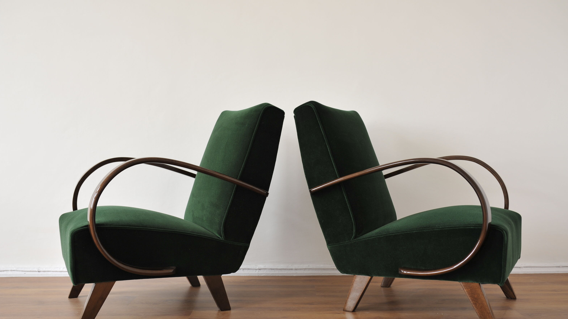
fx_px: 557
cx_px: 282
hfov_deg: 54.0
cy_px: 165
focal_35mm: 37
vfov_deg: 32.0
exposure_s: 1/50
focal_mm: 35
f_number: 4
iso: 500
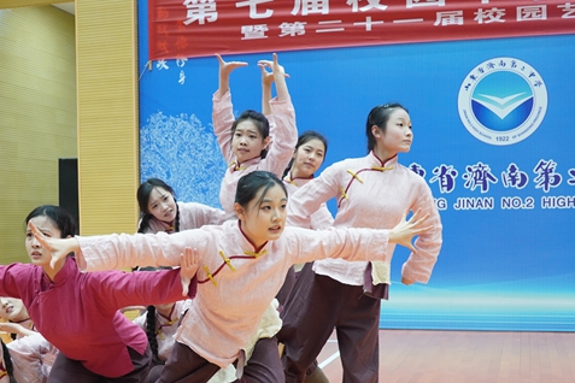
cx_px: 237
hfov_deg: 34.5
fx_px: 924
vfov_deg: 23.3
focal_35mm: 58
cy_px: 269
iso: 800
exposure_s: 1/40
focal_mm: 23
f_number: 4
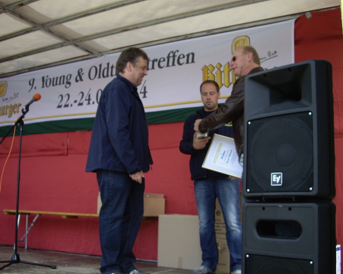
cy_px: 141
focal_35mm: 41
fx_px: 416
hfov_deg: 44.8
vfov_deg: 36.5
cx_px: 172
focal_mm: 7.9
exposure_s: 1/200
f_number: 2.8
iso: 100
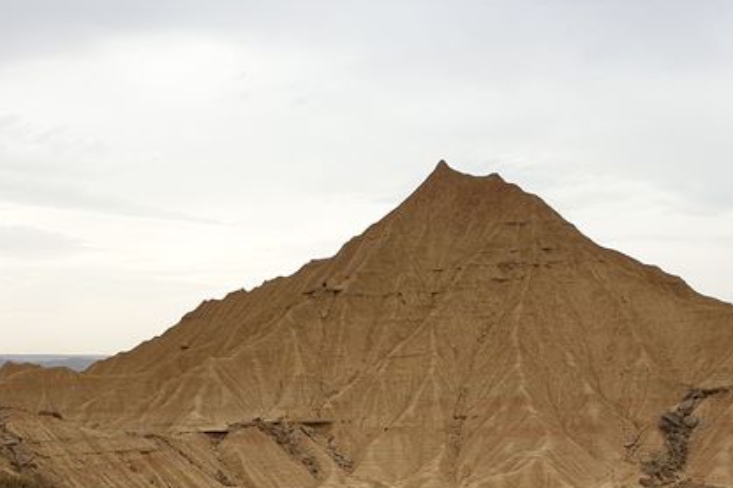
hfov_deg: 38.2
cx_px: 393
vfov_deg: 24.7
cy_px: 495
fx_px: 1058
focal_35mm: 52
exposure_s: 1/616
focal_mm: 4.3
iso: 50
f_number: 2.4
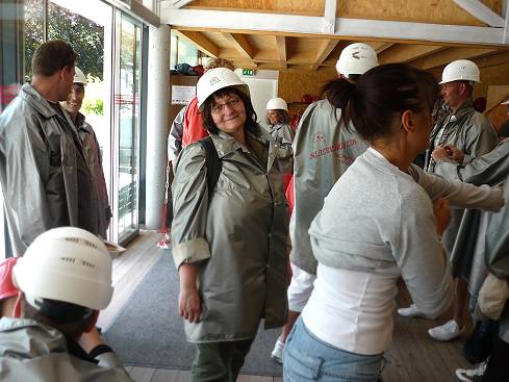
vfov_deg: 43.0
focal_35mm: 33
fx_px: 485
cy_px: 191
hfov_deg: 55.3
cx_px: 254
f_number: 2.8
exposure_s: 1/80
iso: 100
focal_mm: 5.5
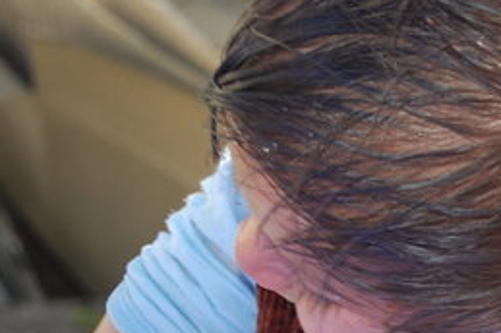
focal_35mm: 193
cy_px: 261
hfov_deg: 10.6
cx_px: 520
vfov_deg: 7.1
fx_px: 2683
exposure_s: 1/320
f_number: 5.6
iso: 400
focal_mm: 52
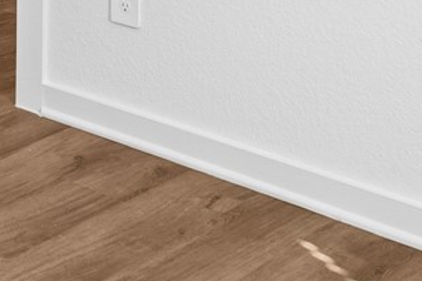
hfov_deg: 17.5
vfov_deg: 11.1
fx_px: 1254
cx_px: -181
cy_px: -356
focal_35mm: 107
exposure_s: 1/10
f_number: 9
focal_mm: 16
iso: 100
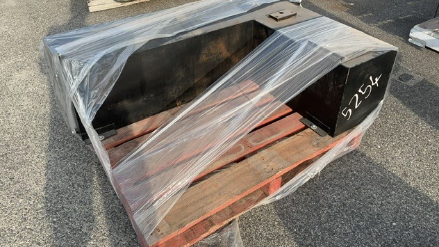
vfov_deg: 36.4
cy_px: 89
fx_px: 372
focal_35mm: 32
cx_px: 219
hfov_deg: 61.0
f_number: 1.8
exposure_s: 1/749
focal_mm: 3
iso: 16
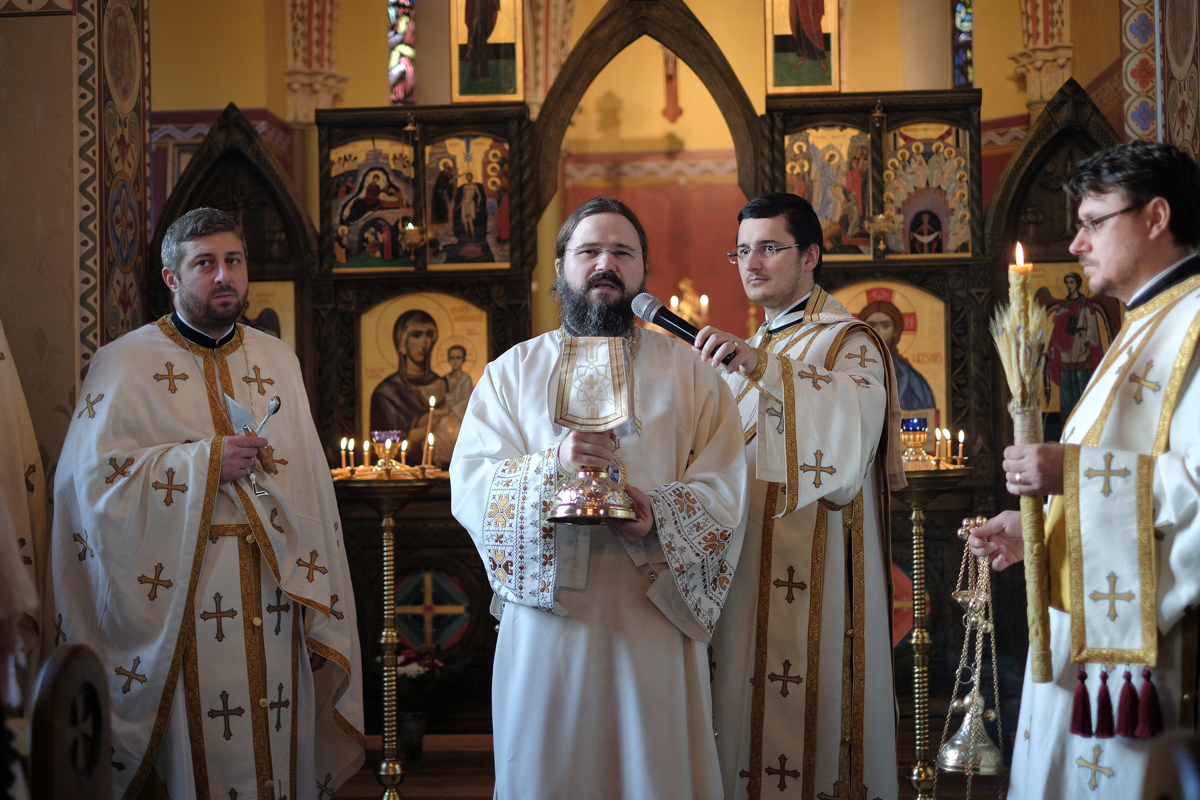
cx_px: 600
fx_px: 1767
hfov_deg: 37.5
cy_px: 400
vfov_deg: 25.5
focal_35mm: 53
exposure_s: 1/160
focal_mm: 35
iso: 800
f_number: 1.4
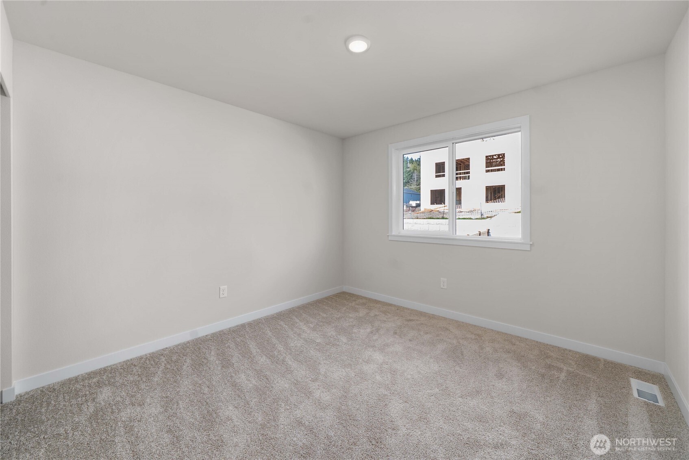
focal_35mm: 13
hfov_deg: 108.3
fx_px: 249
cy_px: 230
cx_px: 344
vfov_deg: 85.5
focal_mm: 13
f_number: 7.1
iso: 1000
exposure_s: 1/8
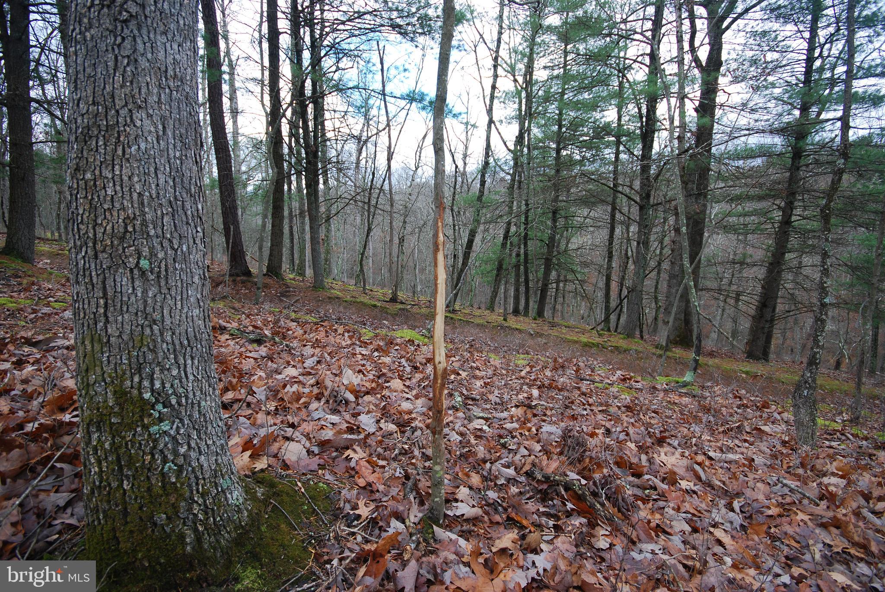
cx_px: 442
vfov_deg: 77.5
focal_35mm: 15
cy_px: 296
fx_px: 369
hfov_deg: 100.3
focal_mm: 10
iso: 200
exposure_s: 1/60
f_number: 6.3
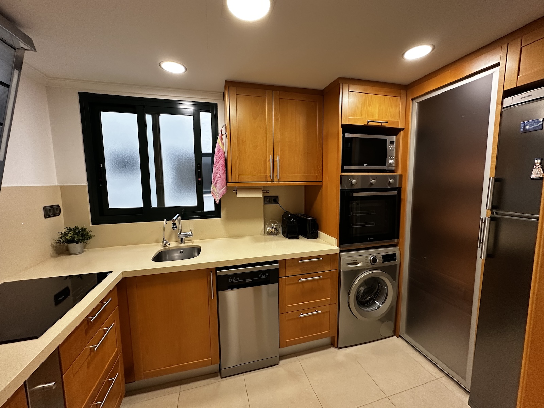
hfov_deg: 102.1
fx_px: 220
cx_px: 272
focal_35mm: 14
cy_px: 204
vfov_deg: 85.7
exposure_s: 1/100
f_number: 2.2
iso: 250
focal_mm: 2.22
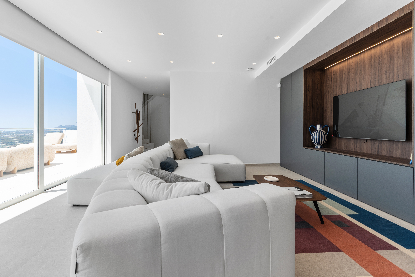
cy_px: 138
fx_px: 196
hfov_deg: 93.3
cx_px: 208
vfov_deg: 70.4
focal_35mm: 17
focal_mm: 17
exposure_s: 1/40
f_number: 10
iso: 50
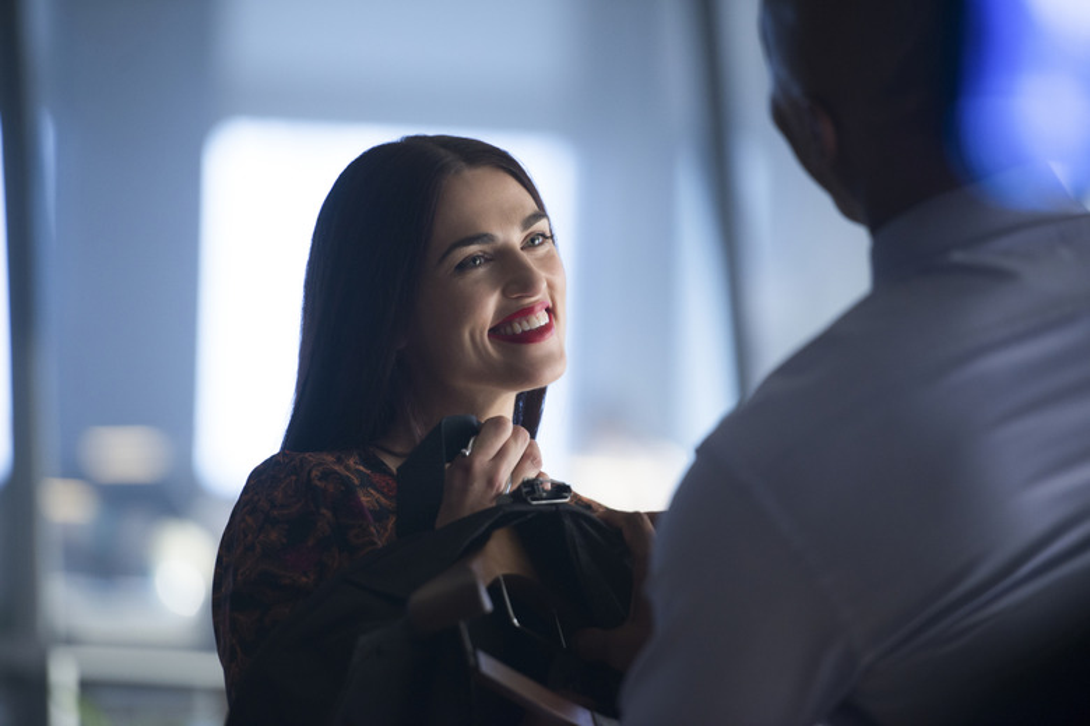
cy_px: 363
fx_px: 6055
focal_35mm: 200
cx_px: 545
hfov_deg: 10.3
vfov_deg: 6.9
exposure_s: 1/100
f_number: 2.8
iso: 1000
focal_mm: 200
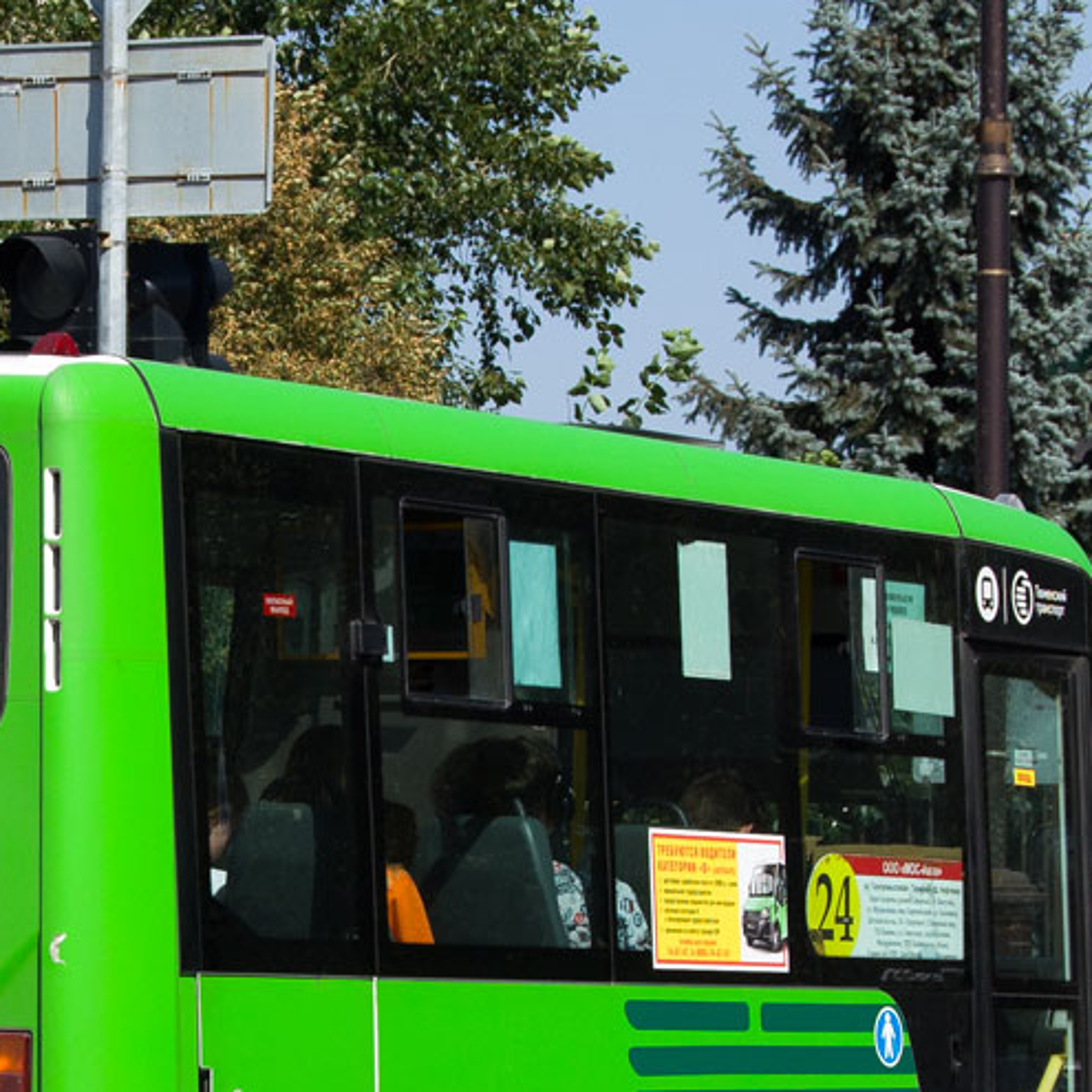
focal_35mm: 162
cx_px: 289
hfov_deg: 10.8
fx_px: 5782
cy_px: 820
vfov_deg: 10.8
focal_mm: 42
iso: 200
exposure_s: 1/1000
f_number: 7.1
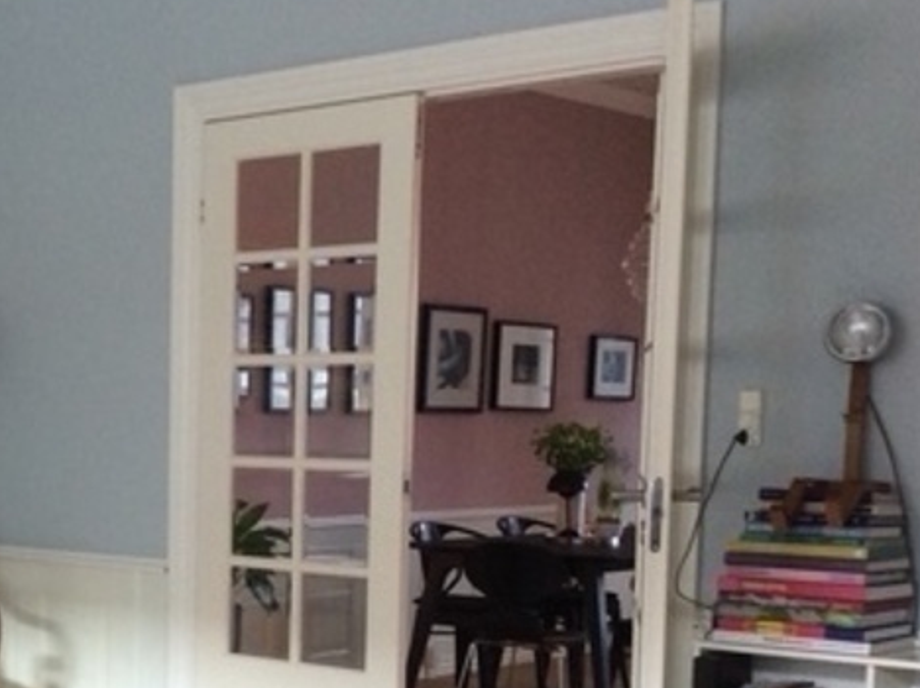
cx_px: 85
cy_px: 597
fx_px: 1859
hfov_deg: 26.8
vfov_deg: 20.6
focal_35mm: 70
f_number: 2.4
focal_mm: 3.3
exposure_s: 1/25
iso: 100
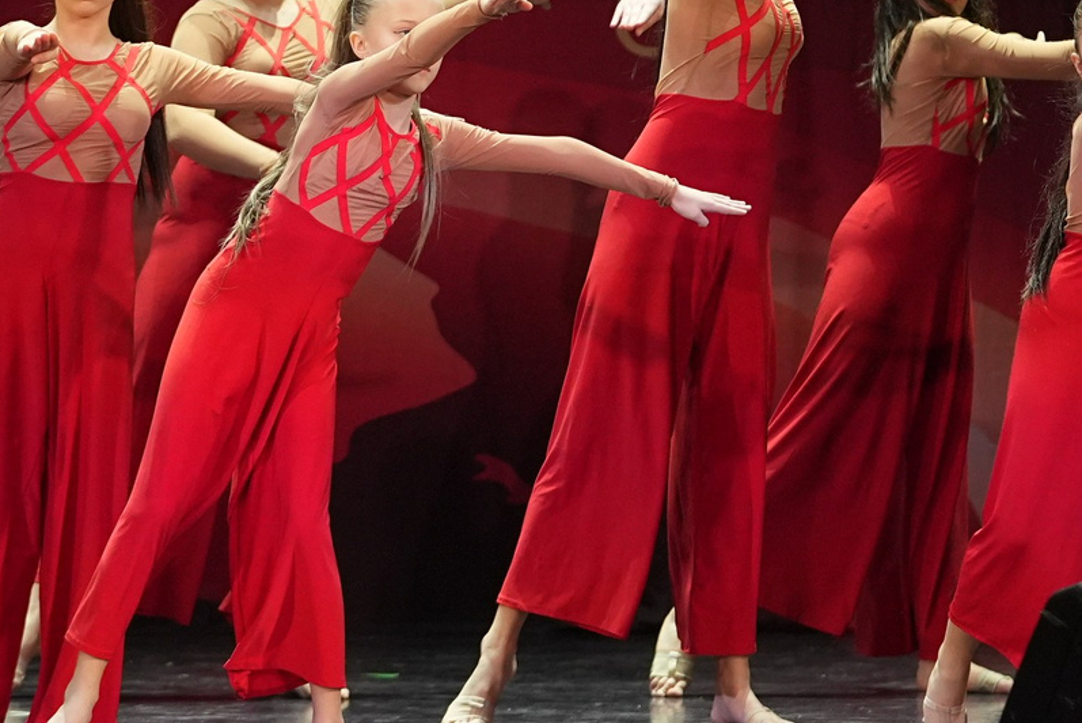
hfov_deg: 7.1
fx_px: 8689
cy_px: -311
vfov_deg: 4.7
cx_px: 471
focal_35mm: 289
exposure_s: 1/400
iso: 2000
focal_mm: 90
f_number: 2.8
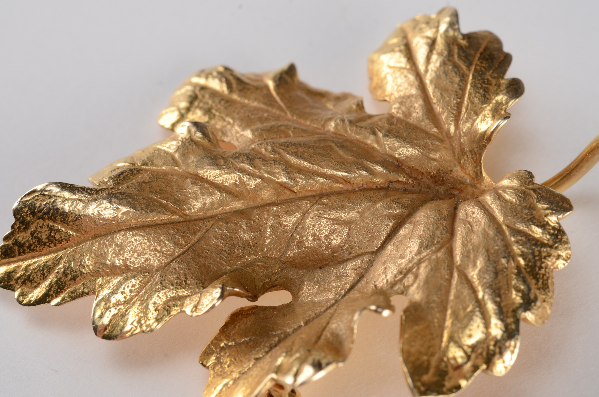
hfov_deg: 22.7
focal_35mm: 90
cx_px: 300
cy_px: 198
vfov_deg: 15.1
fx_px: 1494
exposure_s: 1/160
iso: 160
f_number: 16
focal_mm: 60
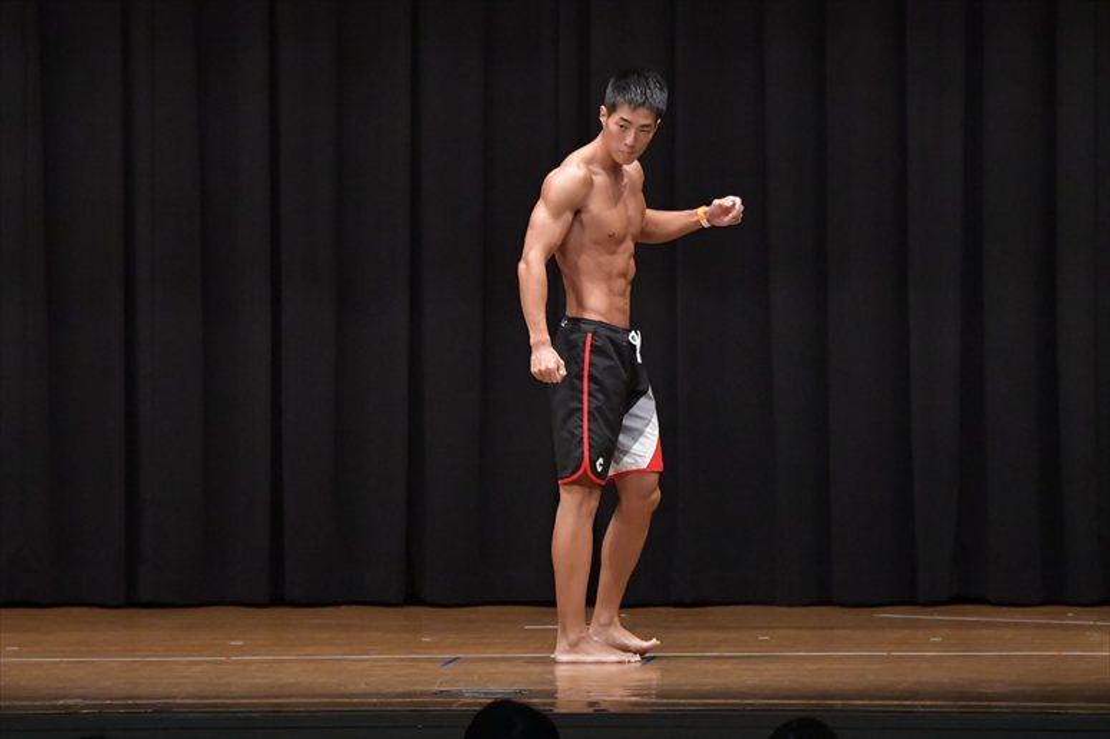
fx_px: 6688
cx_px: 555
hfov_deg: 9.5
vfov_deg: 6.3
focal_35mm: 217
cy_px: 370
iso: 6400
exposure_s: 1/400
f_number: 5.6
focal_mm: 145
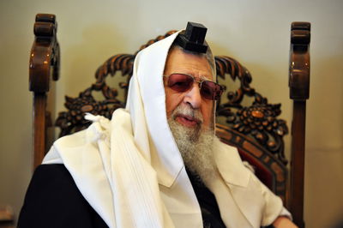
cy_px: 114
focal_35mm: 120
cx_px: 172
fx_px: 1142
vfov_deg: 11.4
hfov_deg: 17.1
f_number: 2.8
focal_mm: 120
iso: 800
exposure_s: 1/200
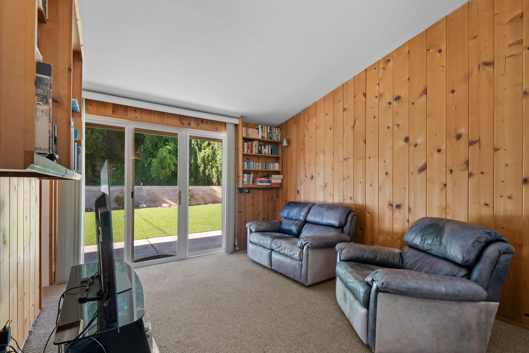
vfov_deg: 73.8
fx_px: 235
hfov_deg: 96.7
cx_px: 264
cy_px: 176
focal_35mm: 16
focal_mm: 16
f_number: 11
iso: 400
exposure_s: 1/3
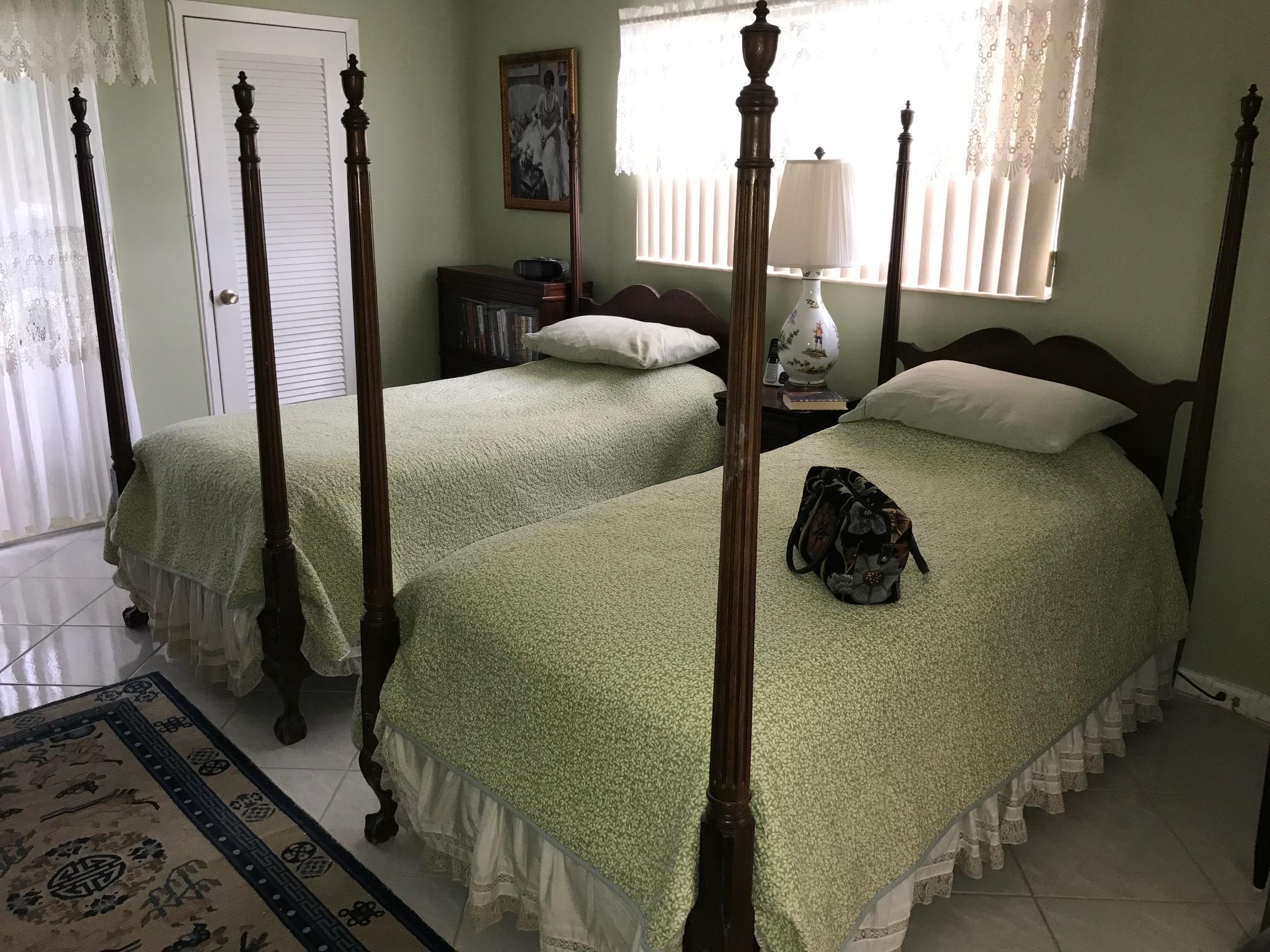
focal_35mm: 28
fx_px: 1027
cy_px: 476
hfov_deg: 63.4
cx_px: 635
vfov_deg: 49.7
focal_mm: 3.99
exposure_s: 1/30
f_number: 1.8
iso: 64
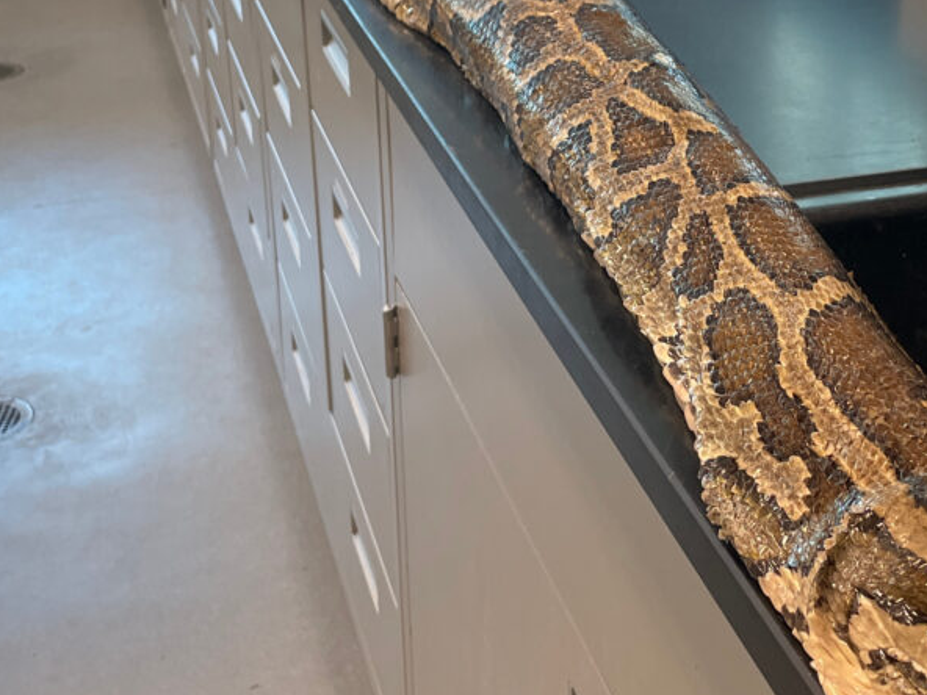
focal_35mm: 45
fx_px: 1205
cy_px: 297
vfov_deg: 32.1
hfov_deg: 41.5
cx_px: 622
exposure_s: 1/120
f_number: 1.6
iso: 100
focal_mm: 4.2
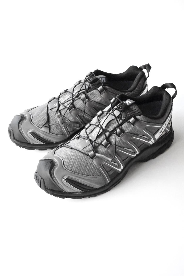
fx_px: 333
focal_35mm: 44
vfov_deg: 45.0
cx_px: 92
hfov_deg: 30.8
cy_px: 138
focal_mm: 29
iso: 25600
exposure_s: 1/500
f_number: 11
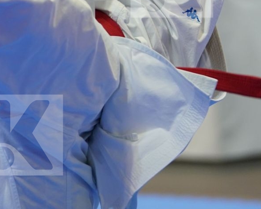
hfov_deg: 3.4
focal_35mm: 574
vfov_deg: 2.7
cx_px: 22
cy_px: -23
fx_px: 4433
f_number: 2.8
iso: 1000
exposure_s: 1/500
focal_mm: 200
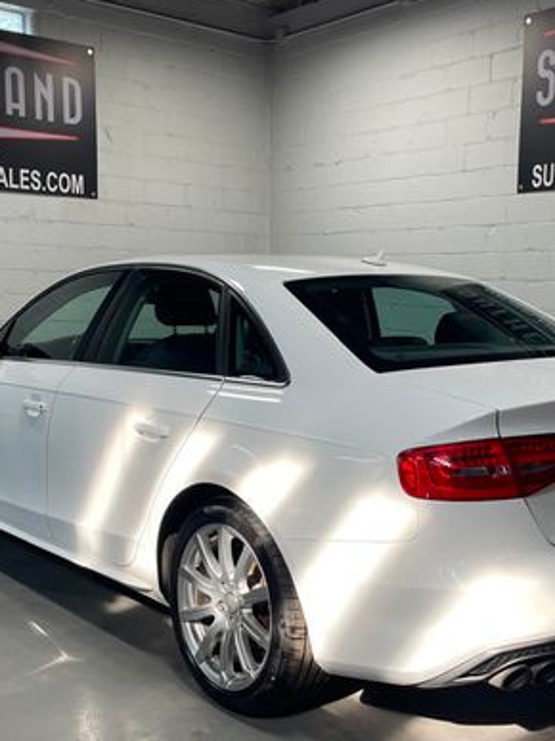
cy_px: 404
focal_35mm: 43
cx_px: 329
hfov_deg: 33.5
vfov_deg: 43.8
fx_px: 920
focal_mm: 4.2
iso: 32
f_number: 1.6
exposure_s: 1/188
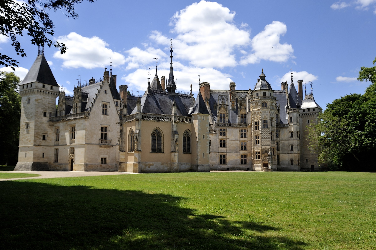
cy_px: 125
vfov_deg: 38.8
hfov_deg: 55.8
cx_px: 188
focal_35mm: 34
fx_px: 355
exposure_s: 1/400
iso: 200
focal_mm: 34
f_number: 10
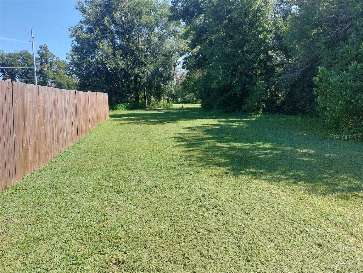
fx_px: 252
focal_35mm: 24
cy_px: 136
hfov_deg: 71.6
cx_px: 182
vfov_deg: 56.8
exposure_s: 1/379
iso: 25
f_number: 1.8
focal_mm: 5.23
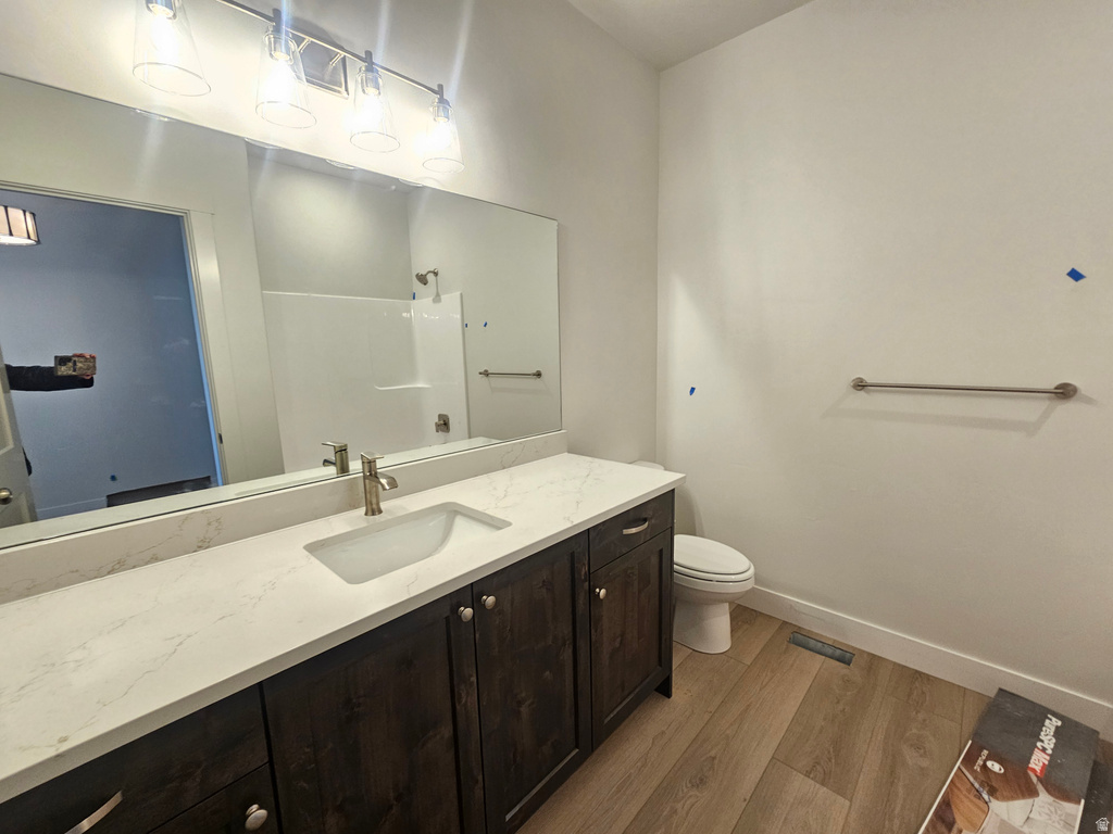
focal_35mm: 13
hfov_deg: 106.2
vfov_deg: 89.9
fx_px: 418
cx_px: 556
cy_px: 417
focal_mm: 2.2
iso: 125
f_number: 2.2
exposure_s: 1/60
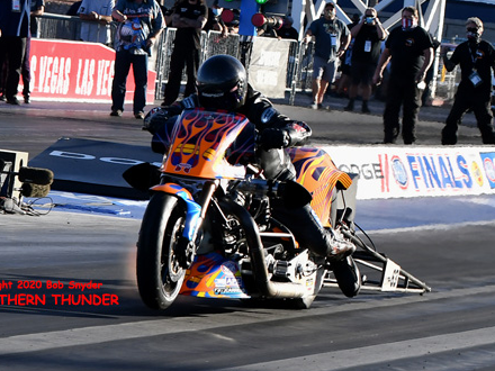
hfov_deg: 15.4
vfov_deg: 11.6
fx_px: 1830
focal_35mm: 128
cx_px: 242
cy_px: 186
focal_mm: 78
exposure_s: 1/1000
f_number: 5.6
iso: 250
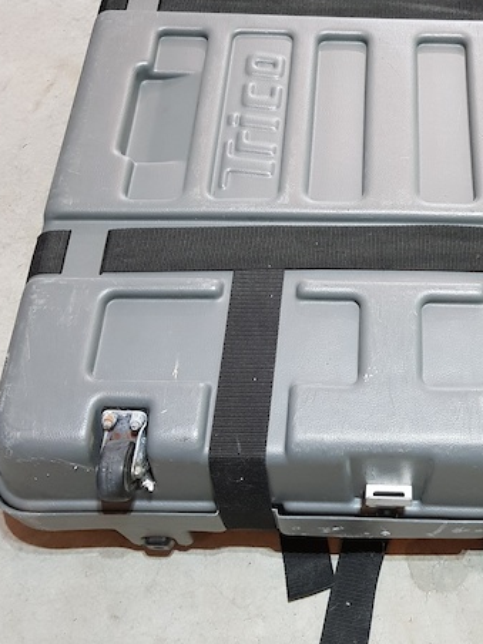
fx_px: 856
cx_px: 372
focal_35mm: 46
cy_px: 225
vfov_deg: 40.8
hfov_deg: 30.9
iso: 250
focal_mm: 4.2
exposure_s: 1/30
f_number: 1.7
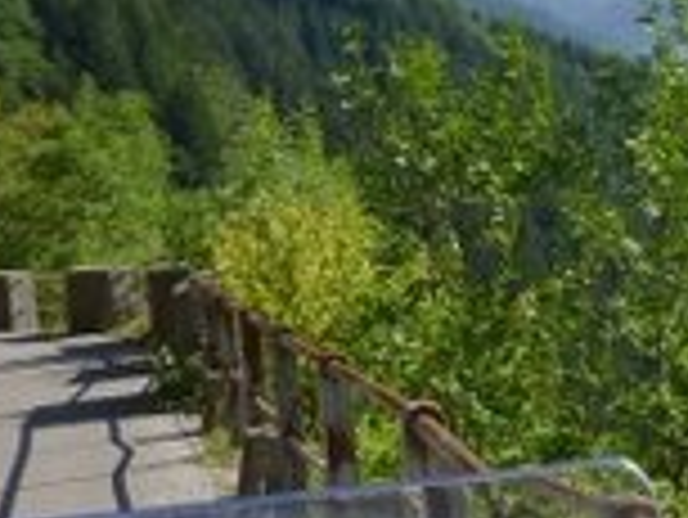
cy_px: 212
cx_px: 922
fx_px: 1949
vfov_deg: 15.1
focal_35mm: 98
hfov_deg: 18.5
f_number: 4.5
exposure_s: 1/400
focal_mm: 4.1
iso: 100
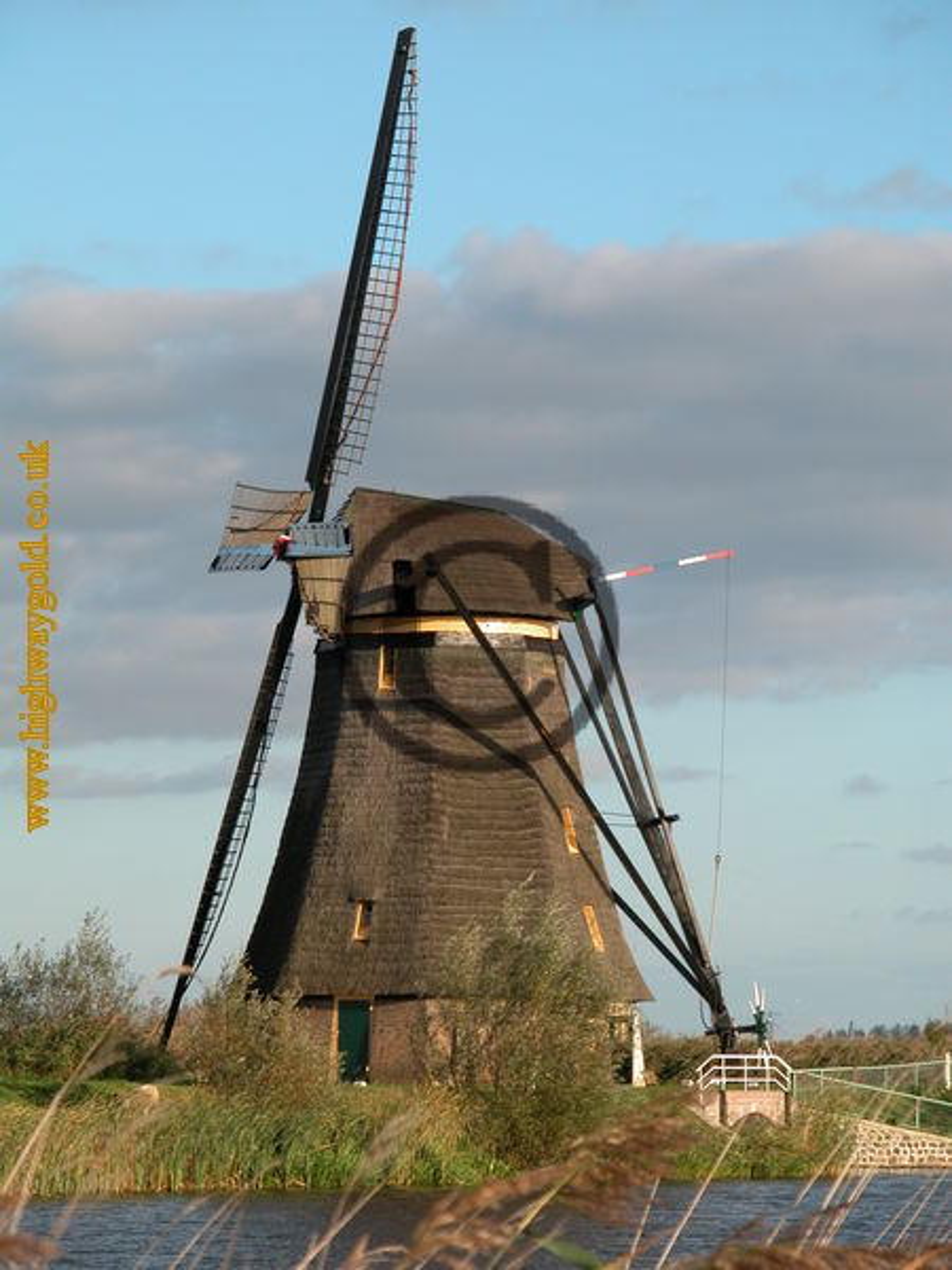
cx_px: 476
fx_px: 6344
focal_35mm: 173
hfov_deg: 8.6
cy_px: 635
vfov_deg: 11.4
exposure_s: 1/345
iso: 100
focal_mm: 44.7
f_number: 5
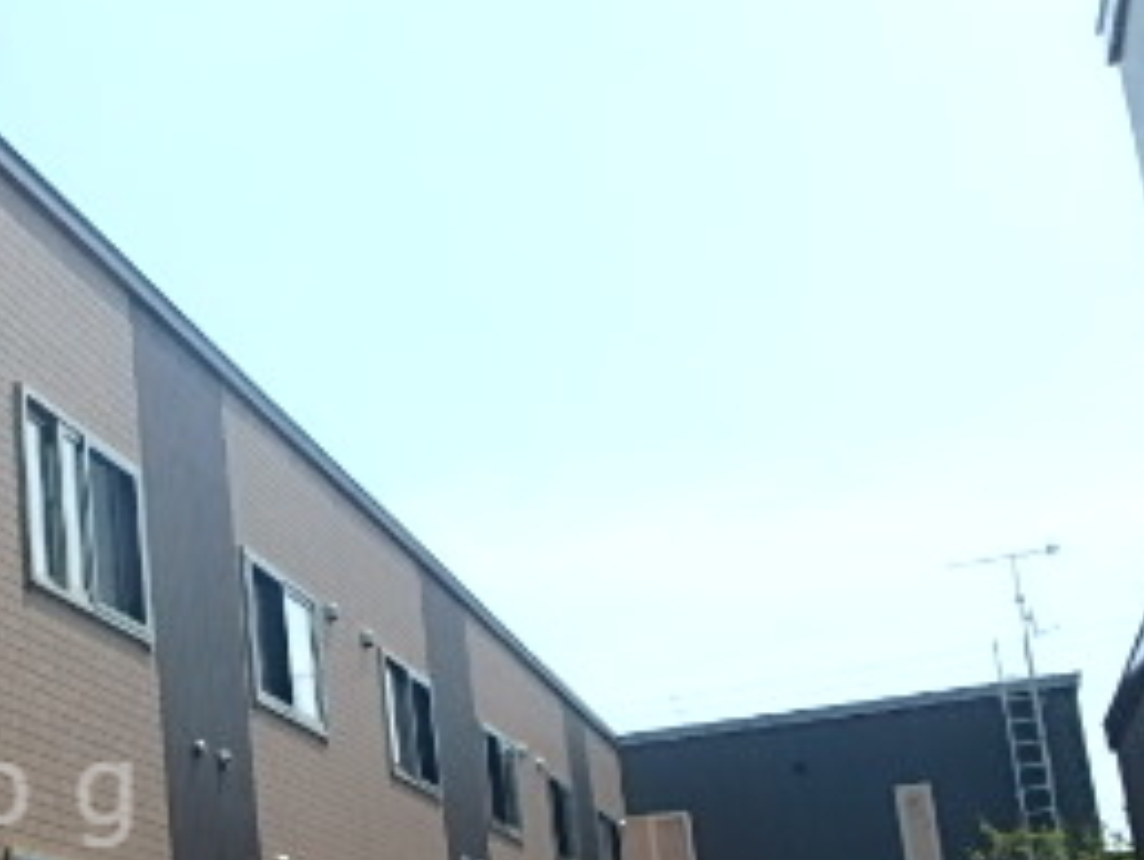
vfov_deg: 27.0
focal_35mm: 52
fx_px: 1720
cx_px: -146
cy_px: 794
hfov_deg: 32.0
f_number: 6
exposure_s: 1/500
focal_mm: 3.7
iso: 125
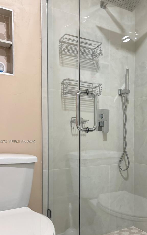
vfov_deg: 53.6
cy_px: 142
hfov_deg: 34.8
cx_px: 103
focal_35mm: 36
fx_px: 231
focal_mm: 5.7
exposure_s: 1/60
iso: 125
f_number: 1.5
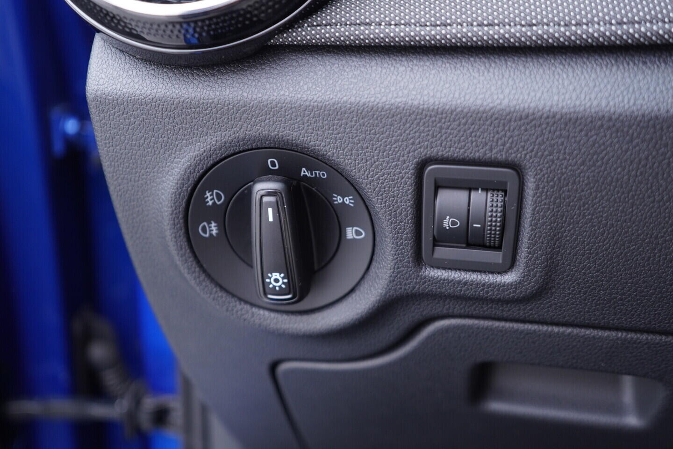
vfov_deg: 36.9
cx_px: 336
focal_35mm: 36
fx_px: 673
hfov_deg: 53.1
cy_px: 224
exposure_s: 1/40
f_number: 2.8
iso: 400
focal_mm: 24
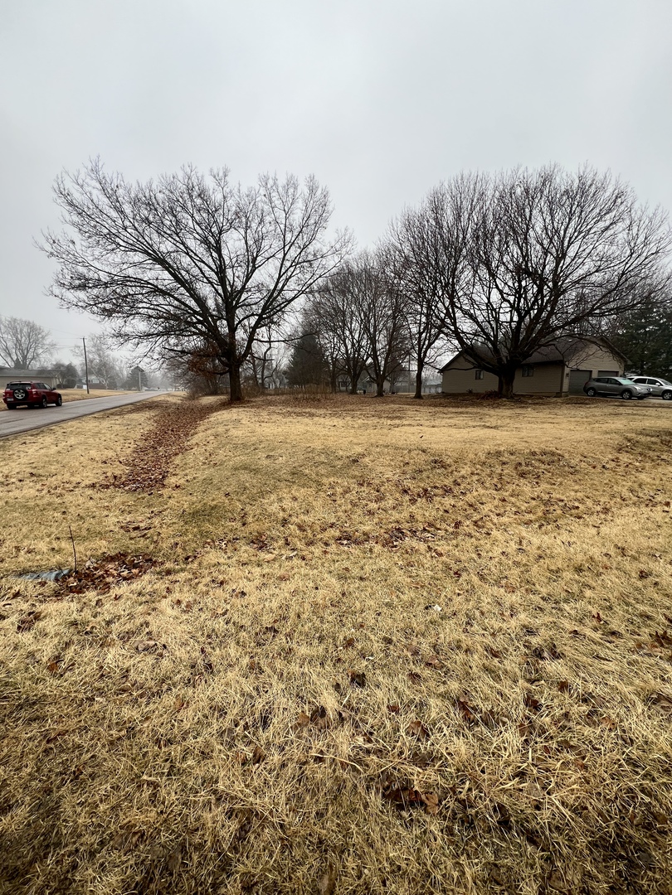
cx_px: 336
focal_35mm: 13
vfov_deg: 106.2
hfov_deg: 89.9
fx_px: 336
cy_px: 448
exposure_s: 1/99
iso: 64
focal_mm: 1.57
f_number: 1.8
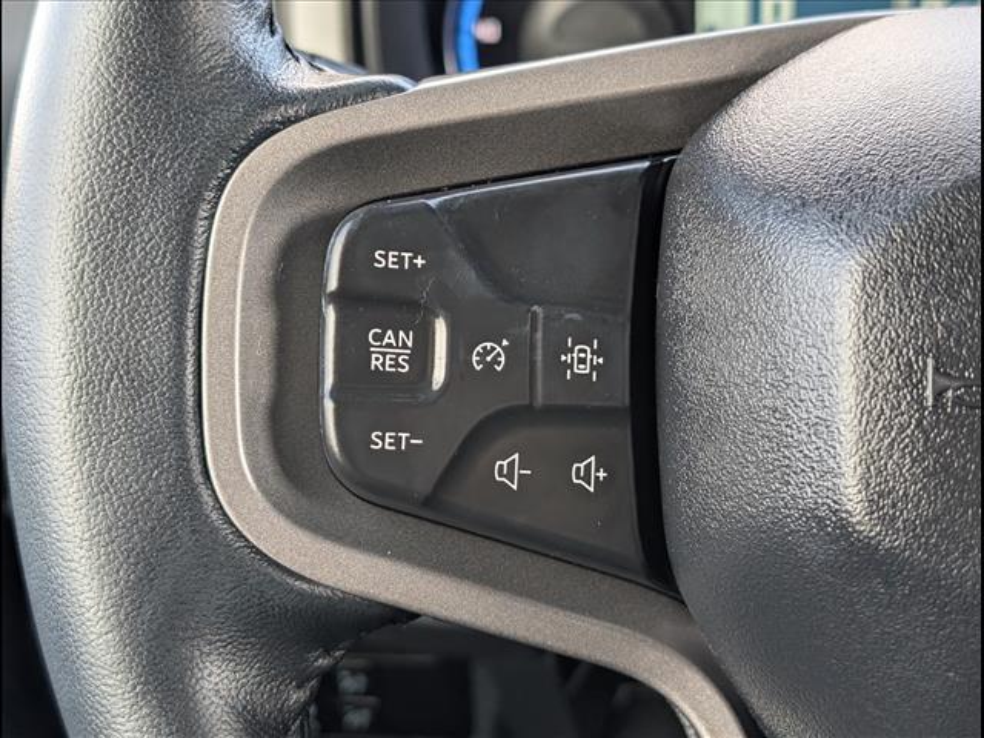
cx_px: 492
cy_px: 369
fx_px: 1393
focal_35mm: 49
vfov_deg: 29.7
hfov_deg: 38.9
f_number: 1.68
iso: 176
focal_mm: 6.9
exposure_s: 1/244
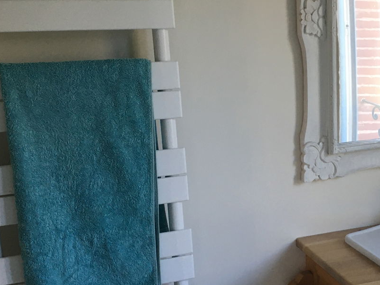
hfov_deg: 31.7
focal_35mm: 58
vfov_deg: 25.2
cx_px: 338
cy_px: 177
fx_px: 637
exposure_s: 1/33
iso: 100
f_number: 2.2
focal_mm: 4.15
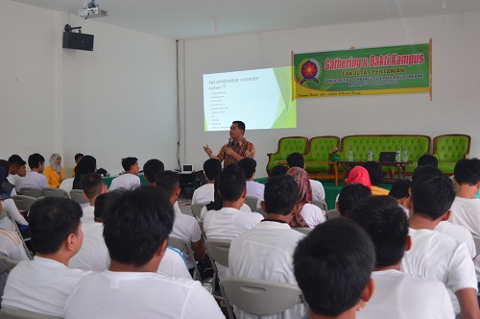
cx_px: 240
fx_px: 599
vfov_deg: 29.8
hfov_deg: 43.7
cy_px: 160
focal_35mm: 45
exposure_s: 1/20
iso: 400
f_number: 4.2
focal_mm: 30
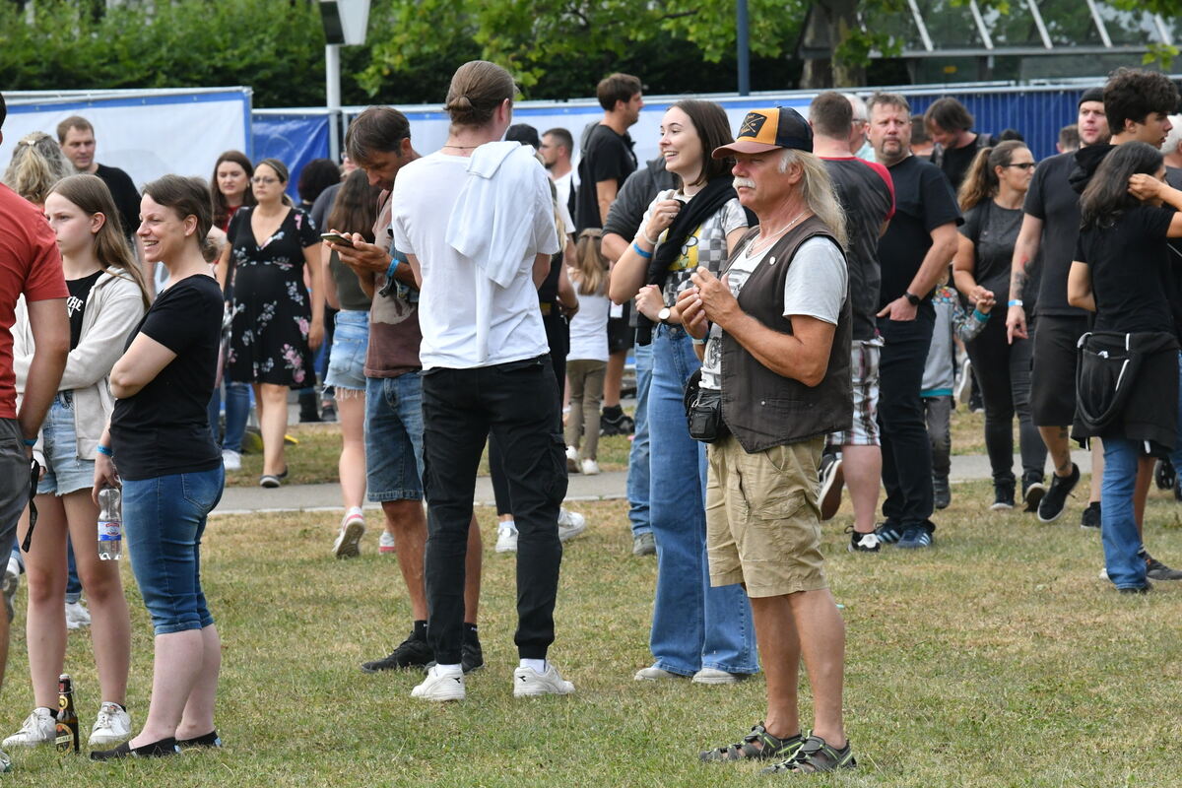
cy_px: 394
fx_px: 7879
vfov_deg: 5.7
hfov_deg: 8.6
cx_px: 591
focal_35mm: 240
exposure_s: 1/400
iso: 2000
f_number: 10
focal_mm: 160
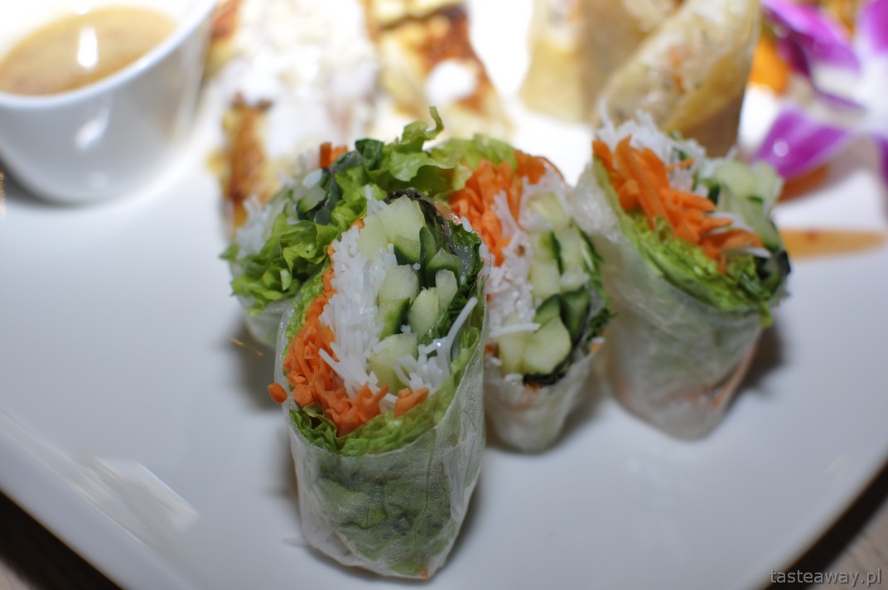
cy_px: 295
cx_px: 444
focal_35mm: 52
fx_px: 1293
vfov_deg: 25.7
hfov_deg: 37.9
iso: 200
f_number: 4
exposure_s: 1/60
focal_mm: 35
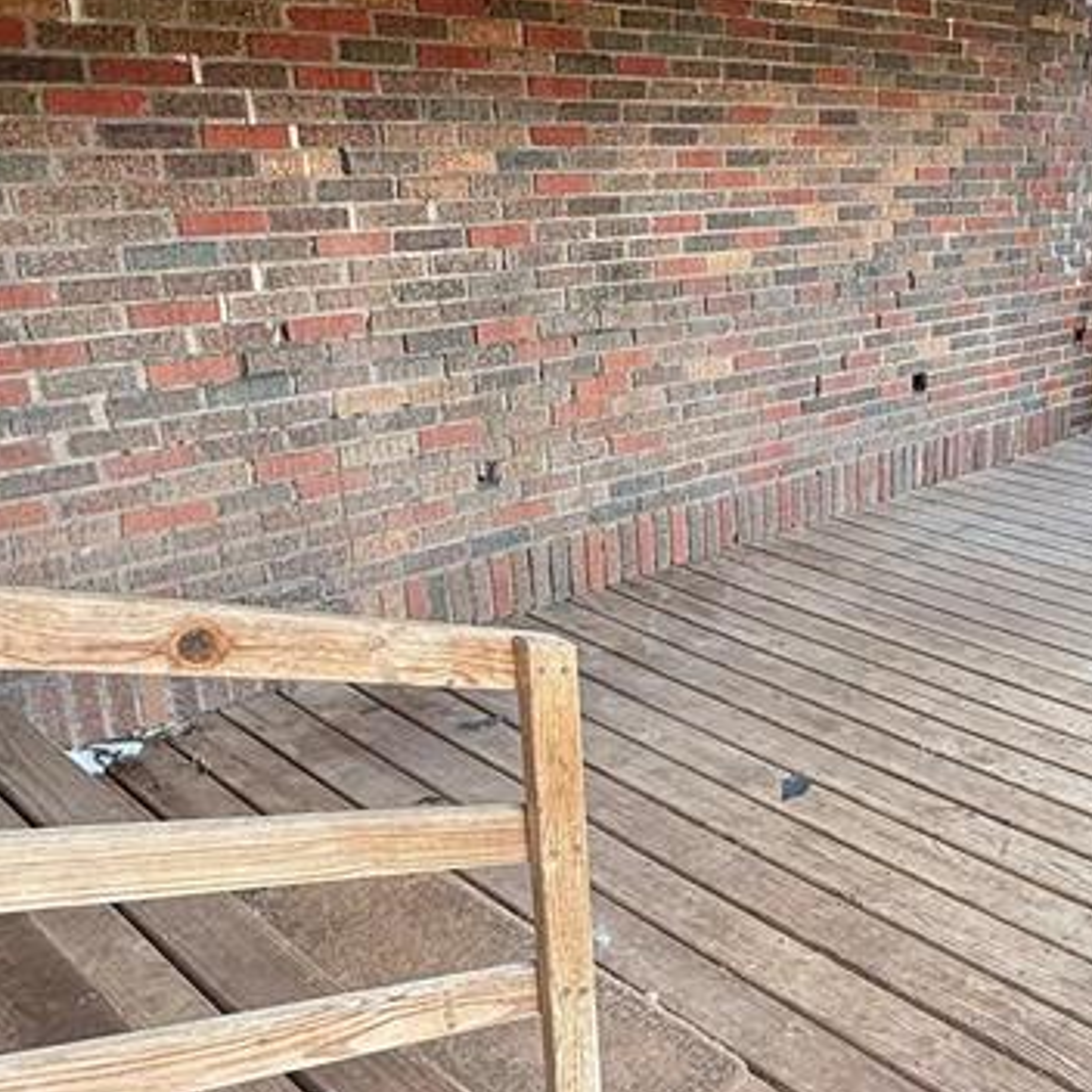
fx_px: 1285
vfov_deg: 45.9
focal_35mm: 36
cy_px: 465
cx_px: 965
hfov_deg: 42.6
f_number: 2.2
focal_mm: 2.22
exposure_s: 1/123
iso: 50
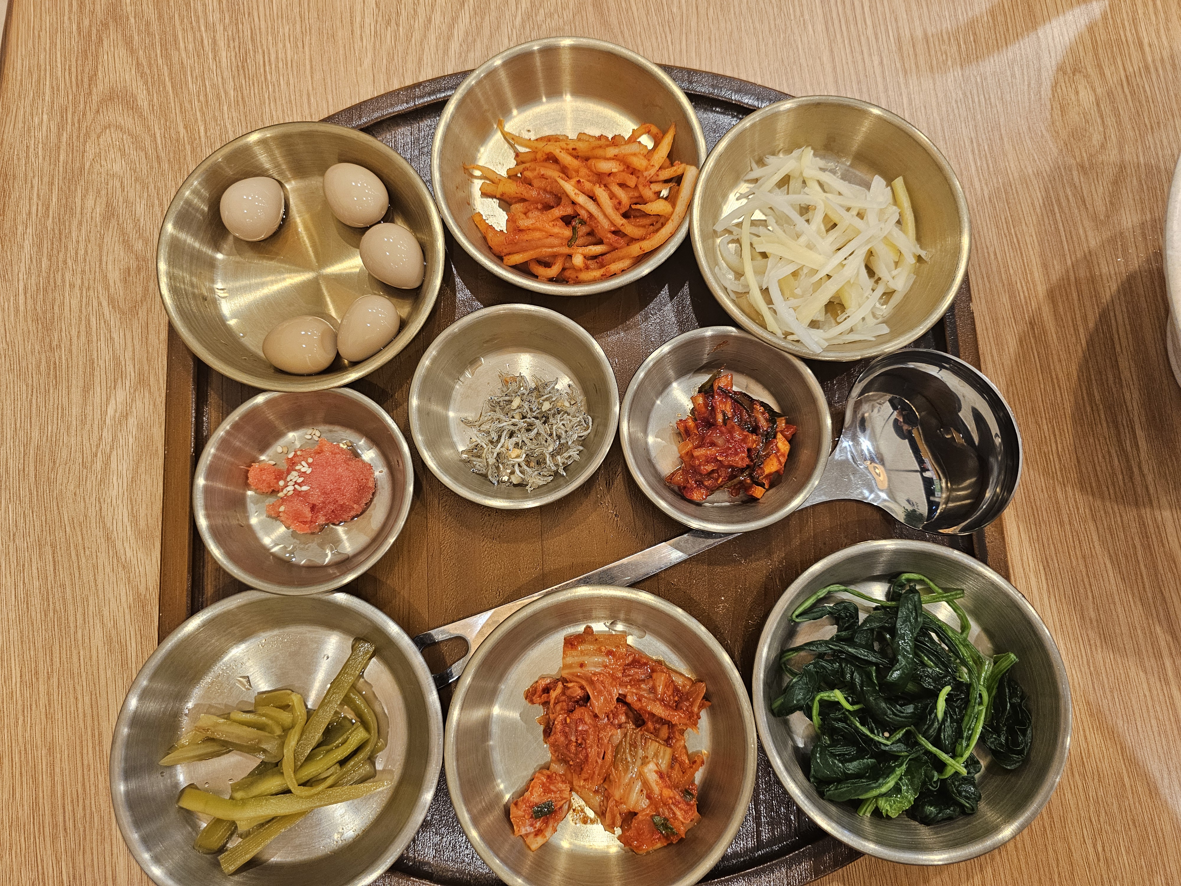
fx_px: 785
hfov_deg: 73.9
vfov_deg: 58.9
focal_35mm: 23
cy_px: 443
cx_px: 590
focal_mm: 6.3
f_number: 1.7
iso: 500
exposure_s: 1/120
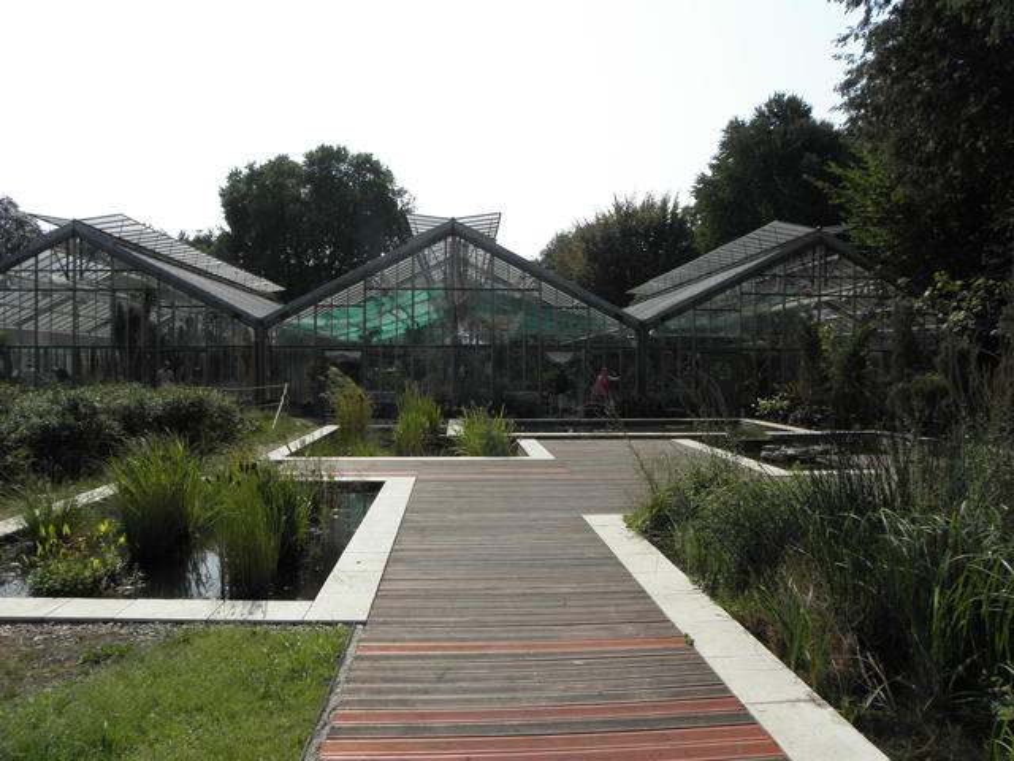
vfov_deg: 53.1
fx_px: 762
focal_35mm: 26
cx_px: 507
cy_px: 380
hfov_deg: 67.3
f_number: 5.6
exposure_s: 1/320
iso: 64
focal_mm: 4.6
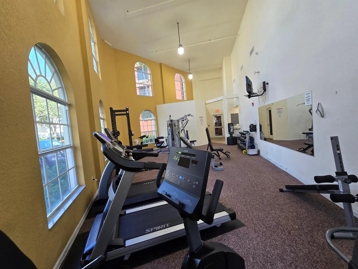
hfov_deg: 106.2
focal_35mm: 13
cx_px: 179
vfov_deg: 89.9
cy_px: 134
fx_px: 134
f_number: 2.2
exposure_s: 1/60
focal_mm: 2.2
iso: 160
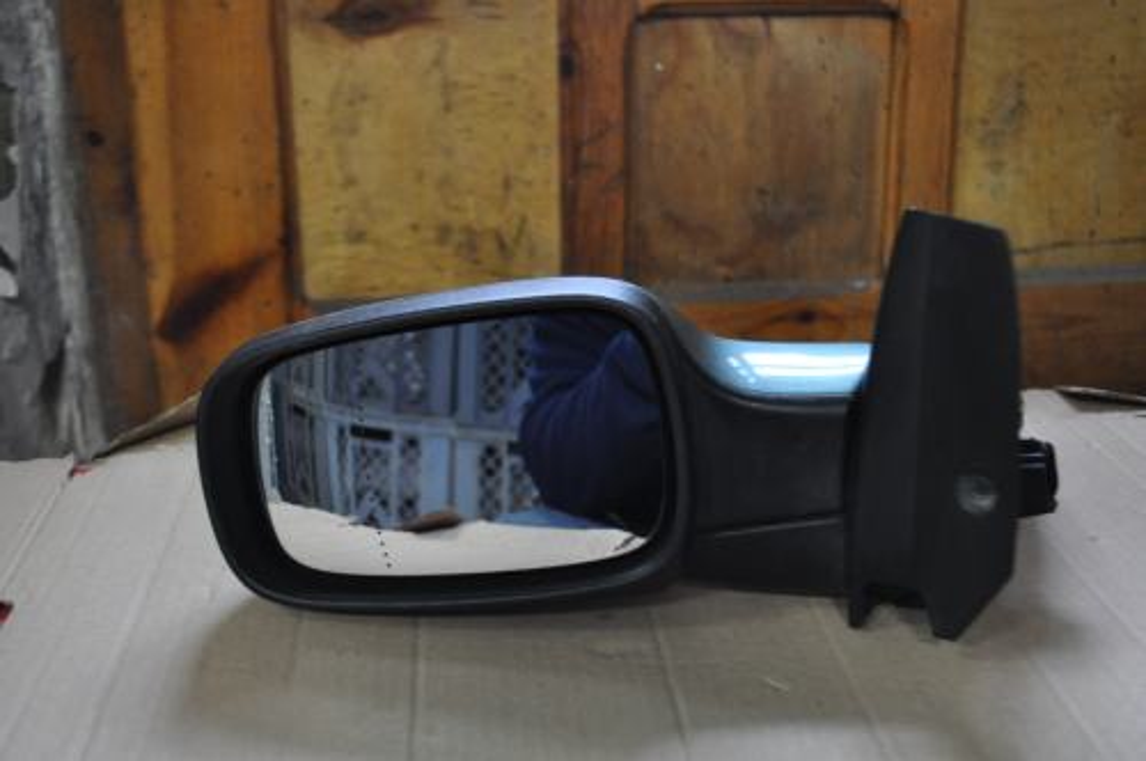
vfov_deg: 29.8
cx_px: 573
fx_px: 1431
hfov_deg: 43.7
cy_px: 380
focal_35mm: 45
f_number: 4.5
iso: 1600
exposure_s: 1/25
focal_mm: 30
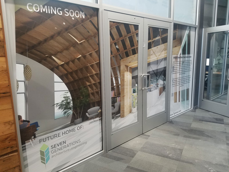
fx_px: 172
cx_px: 114
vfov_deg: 53.1
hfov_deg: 67.3
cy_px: 86
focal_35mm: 26
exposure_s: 1/40
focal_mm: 4.2
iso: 125
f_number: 1.7
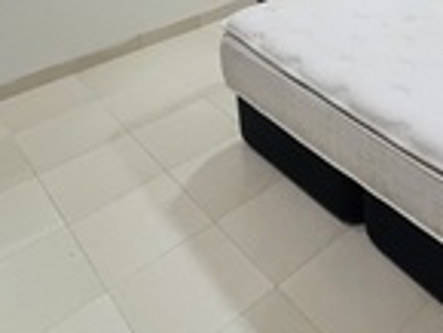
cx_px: 371
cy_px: -72
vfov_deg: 29.8
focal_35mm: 41
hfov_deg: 43.0
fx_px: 525
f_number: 1.8
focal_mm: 1.57
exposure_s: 1/50
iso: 200
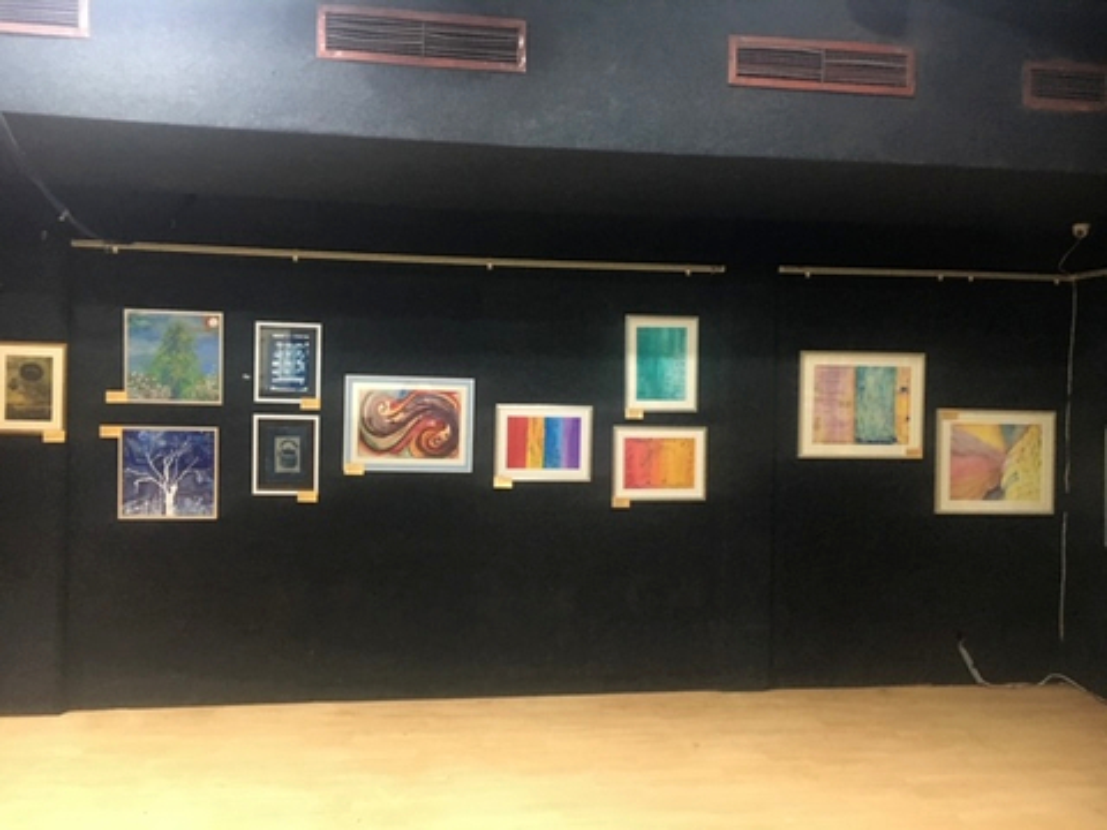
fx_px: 927
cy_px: 415
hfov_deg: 61.7
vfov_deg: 48.2
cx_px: 554
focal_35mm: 29
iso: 200
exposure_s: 1/17
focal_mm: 4.15
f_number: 2.2
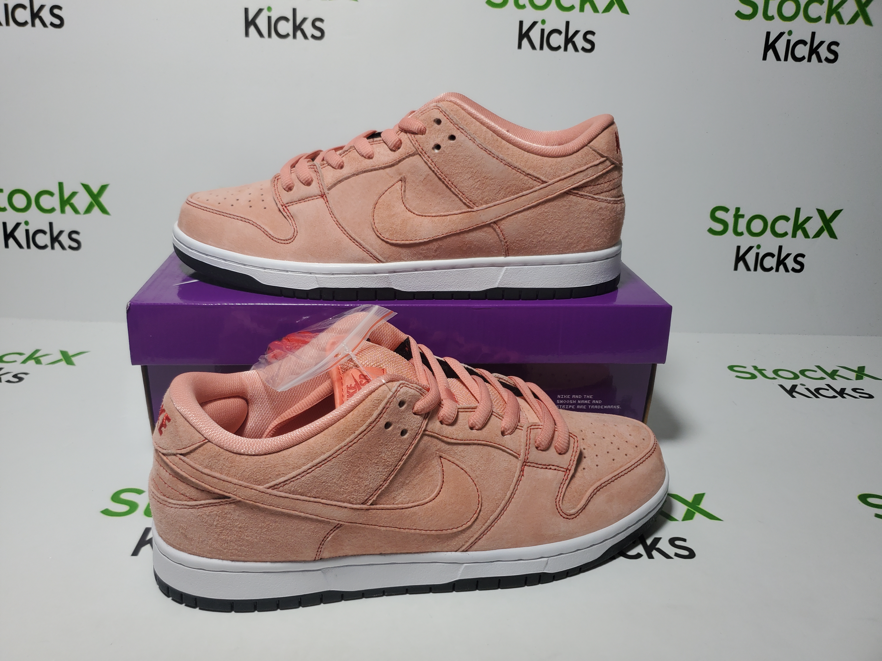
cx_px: 441
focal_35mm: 26
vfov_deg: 53.1
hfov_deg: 67.3
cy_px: 330
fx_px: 662
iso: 50
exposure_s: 1/551
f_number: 1.5
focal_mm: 4.3
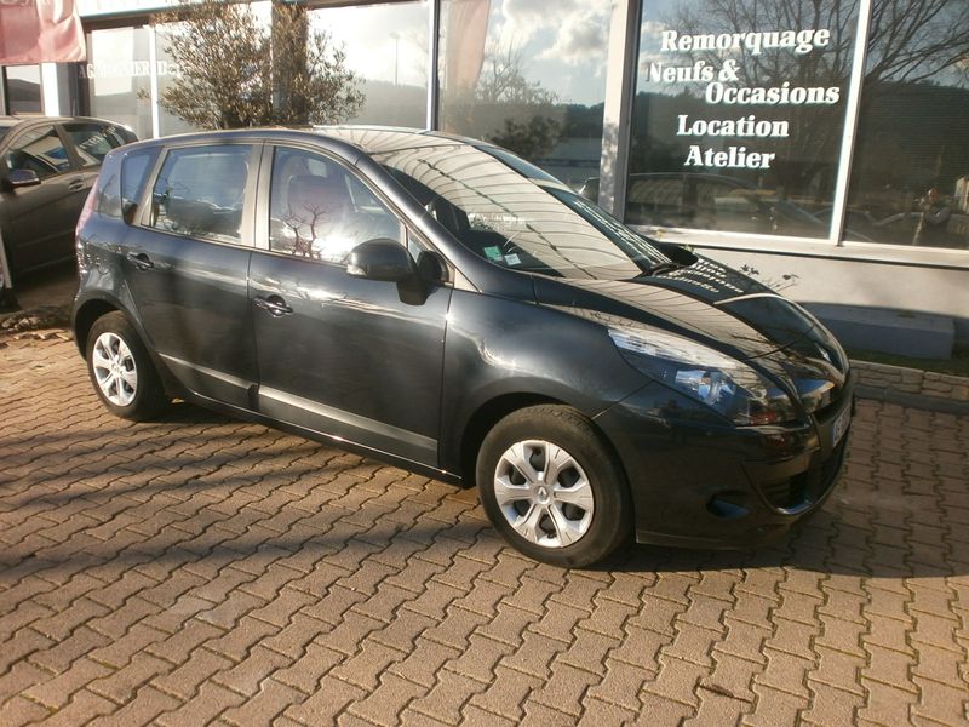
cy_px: 364
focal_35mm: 27
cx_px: 484
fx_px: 756
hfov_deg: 65.3
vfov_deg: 51.4
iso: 100
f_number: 2.9
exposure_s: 1/640
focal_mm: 4.8
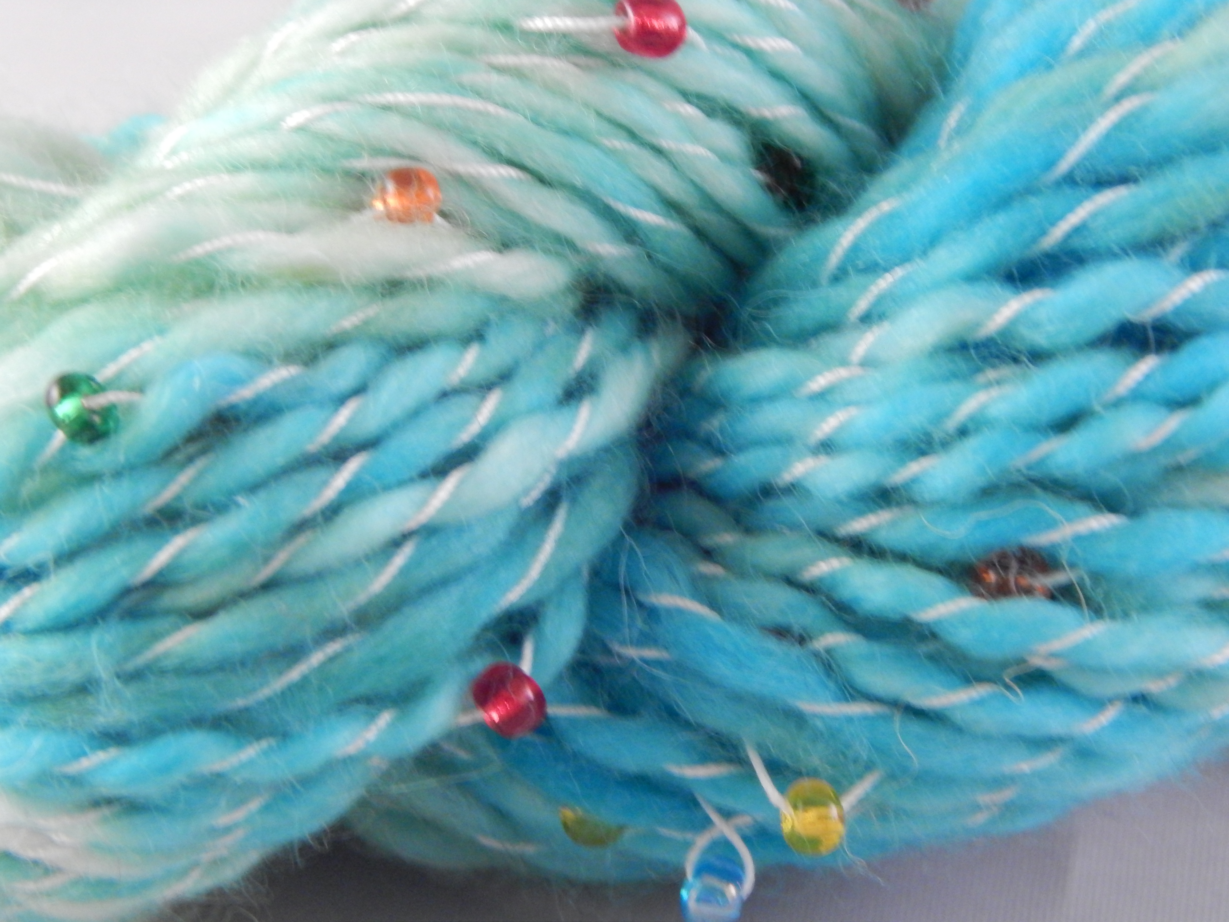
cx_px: 614
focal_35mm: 234
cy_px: 461
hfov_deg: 8.5
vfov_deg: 6.4
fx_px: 8308
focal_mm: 41.7
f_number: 5.6
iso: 800
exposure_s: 1/8
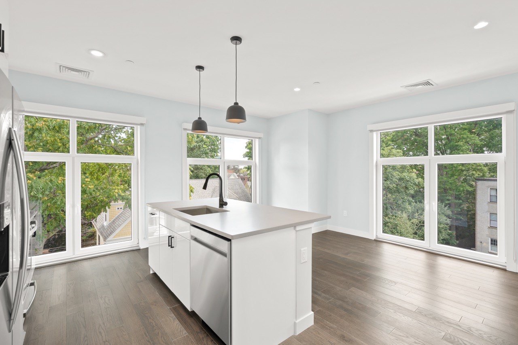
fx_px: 230
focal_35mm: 16
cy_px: 172
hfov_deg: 96.7
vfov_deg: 73.7
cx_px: 259
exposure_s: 1/8
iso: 320
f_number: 7.1
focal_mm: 16
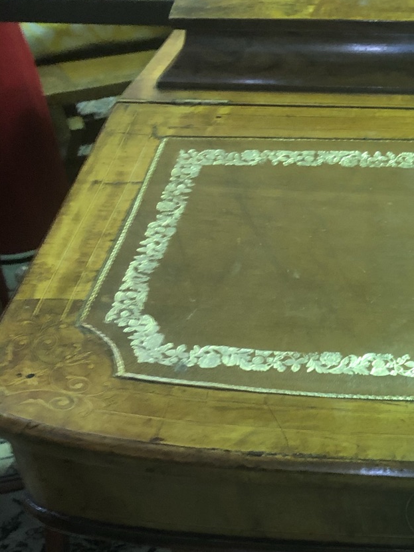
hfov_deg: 19.9
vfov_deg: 26.9
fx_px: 1101
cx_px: 510
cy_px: 525
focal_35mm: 69
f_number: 1.8
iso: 80
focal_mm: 3.99
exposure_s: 1/17
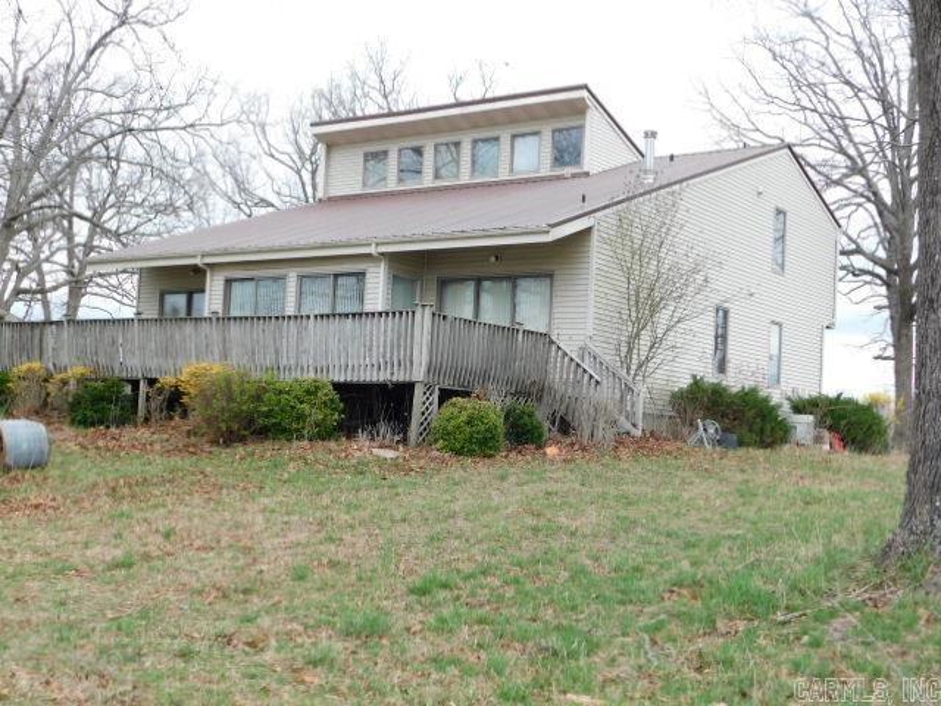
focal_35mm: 45
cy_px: 353
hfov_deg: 42.1
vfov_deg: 32.2
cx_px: 470
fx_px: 1223
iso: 125
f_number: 3.7
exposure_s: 1/160
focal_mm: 8
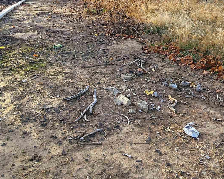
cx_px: 141
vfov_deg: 37.4
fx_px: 245
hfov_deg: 48.6
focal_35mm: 37
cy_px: 17
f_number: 2.2
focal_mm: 2.2
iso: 50
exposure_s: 1/1111
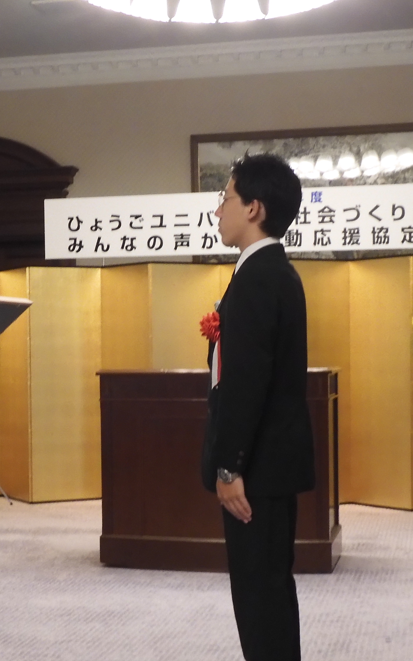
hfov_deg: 17.1
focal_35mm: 76
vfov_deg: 27.1
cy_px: 386
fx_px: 1368
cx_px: 93
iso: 400
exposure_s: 1/25
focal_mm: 6.2
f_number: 4
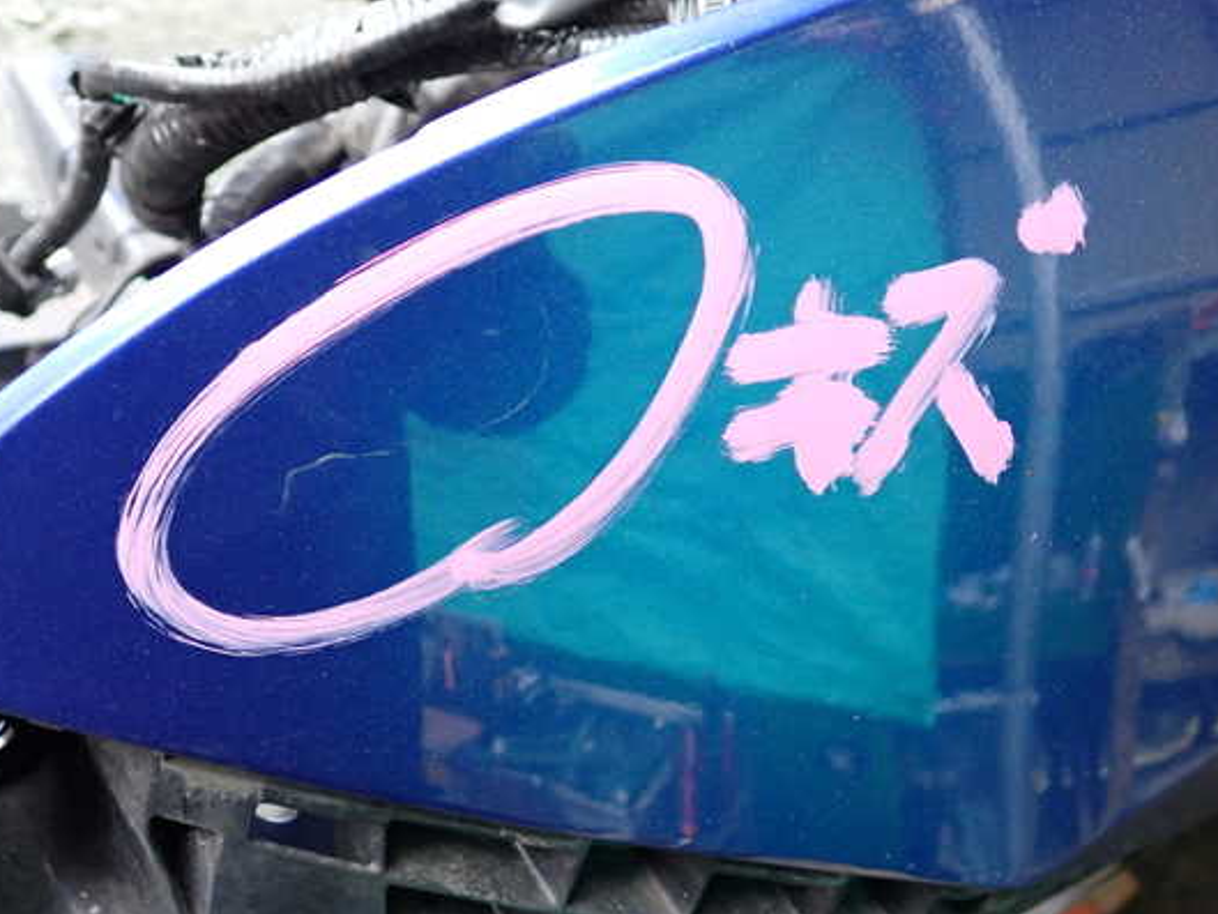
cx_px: 546
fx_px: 1197
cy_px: 460
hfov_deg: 53.8
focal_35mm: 34
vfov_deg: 41.8
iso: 320
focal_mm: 5.4
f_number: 2.3
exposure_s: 1/50
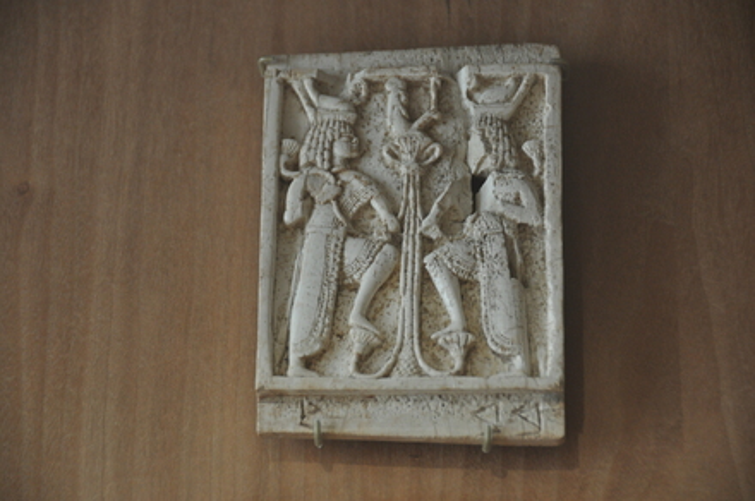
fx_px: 4241
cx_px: 378
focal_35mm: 202
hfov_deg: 10.2
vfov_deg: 6.8
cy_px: 250
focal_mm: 135
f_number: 5.6
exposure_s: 1/60
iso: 800
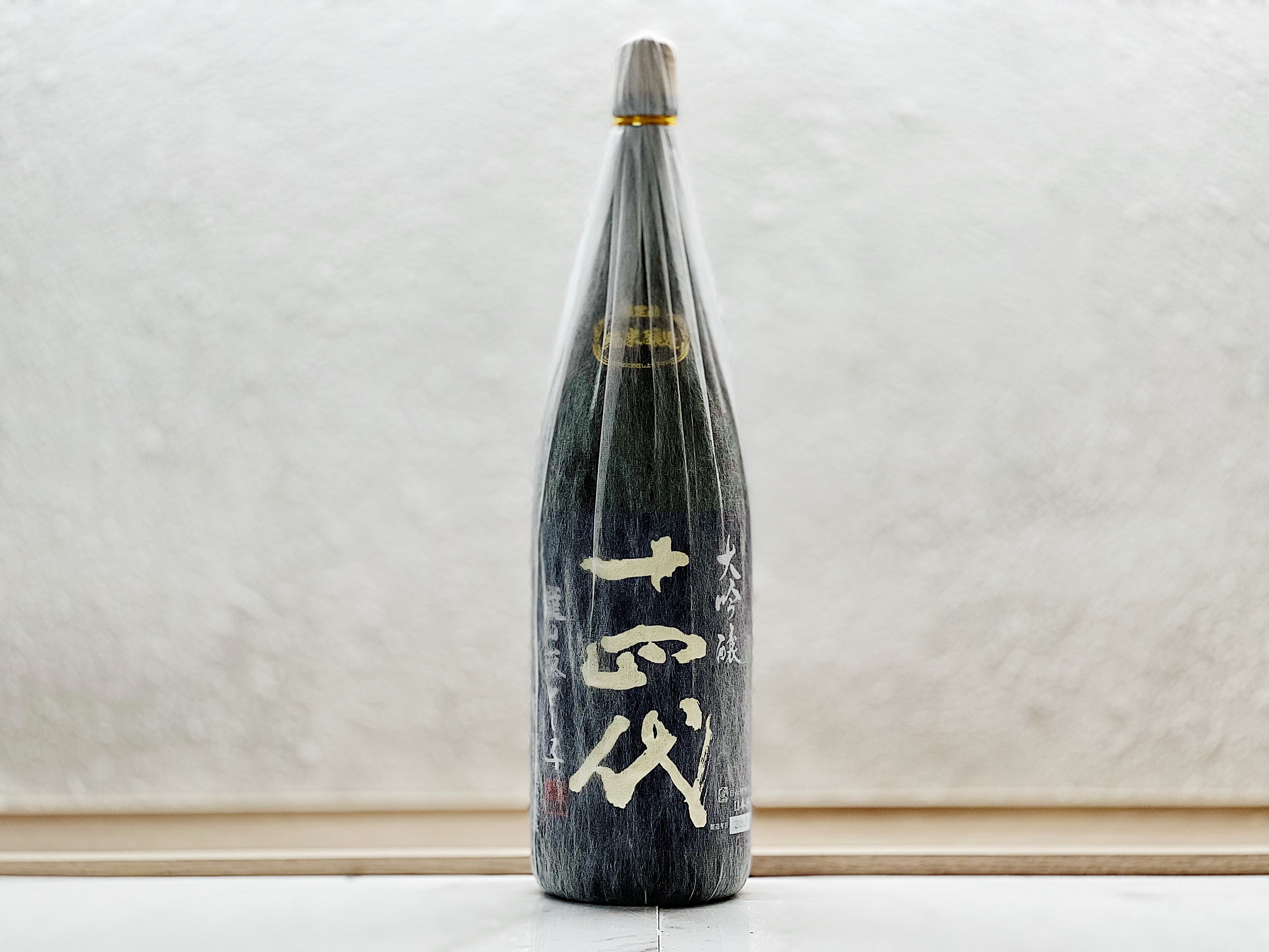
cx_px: 634
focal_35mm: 77
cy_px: 476
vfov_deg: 19.1
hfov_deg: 25.3
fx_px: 2823
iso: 125
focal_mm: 9
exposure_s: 1/100
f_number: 2.8
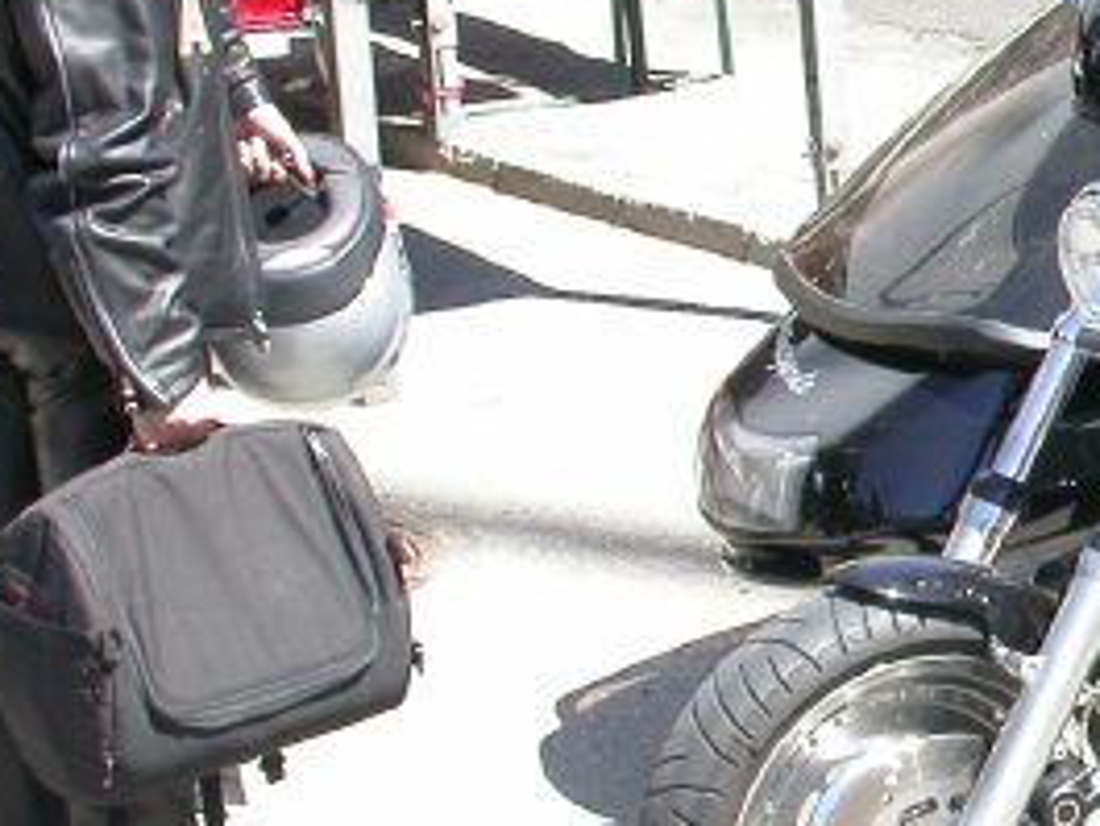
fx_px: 4419
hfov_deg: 13.5
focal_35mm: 139
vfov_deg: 10.7
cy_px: 320
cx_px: 1598
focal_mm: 9.6
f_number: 5.7
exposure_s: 1/129
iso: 100
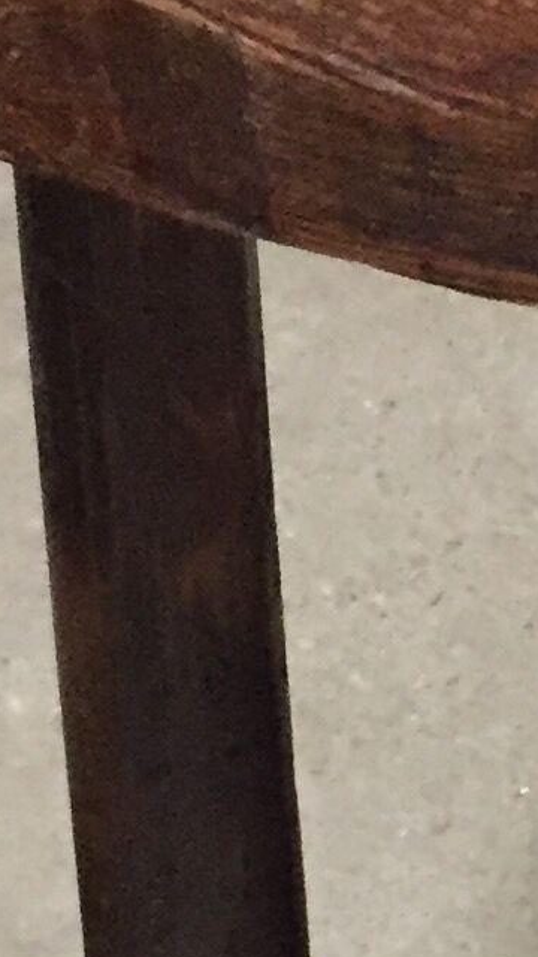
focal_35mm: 161
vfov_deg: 13.1
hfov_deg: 7.3
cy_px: 1050
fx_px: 4088
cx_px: 985
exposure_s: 1/17
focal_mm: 4.15
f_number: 2.2
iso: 640
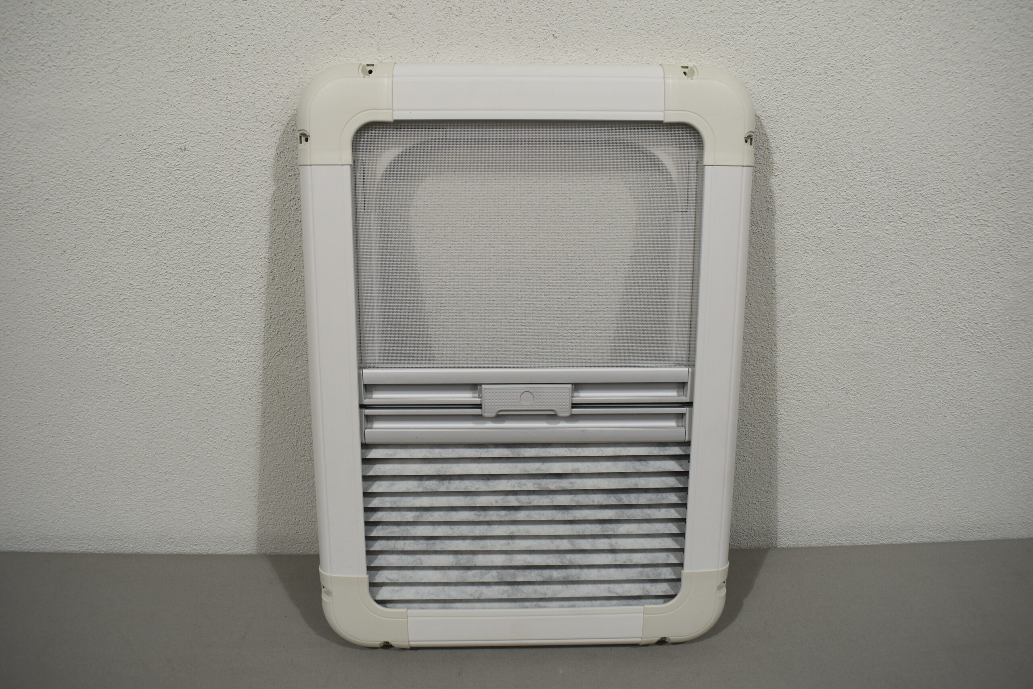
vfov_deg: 47.9
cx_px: 516
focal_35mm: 27
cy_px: 344
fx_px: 775
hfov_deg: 67.4
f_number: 5.6
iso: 320
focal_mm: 18
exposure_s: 1/125
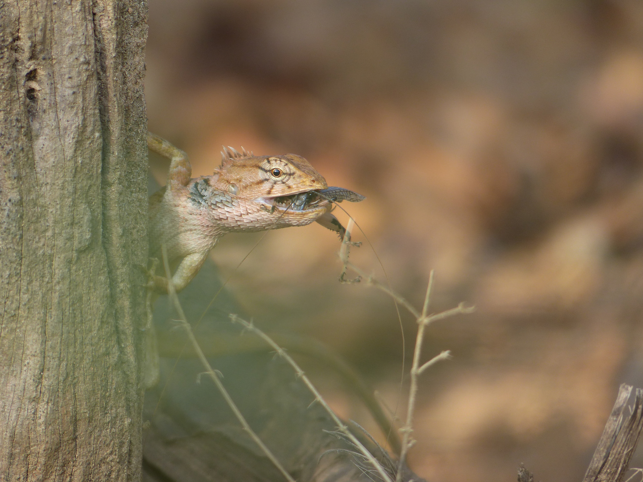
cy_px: 241
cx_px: 322
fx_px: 11145
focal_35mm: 600
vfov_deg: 2.5
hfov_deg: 3.3
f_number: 2.8
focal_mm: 108
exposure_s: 1/400
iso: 100
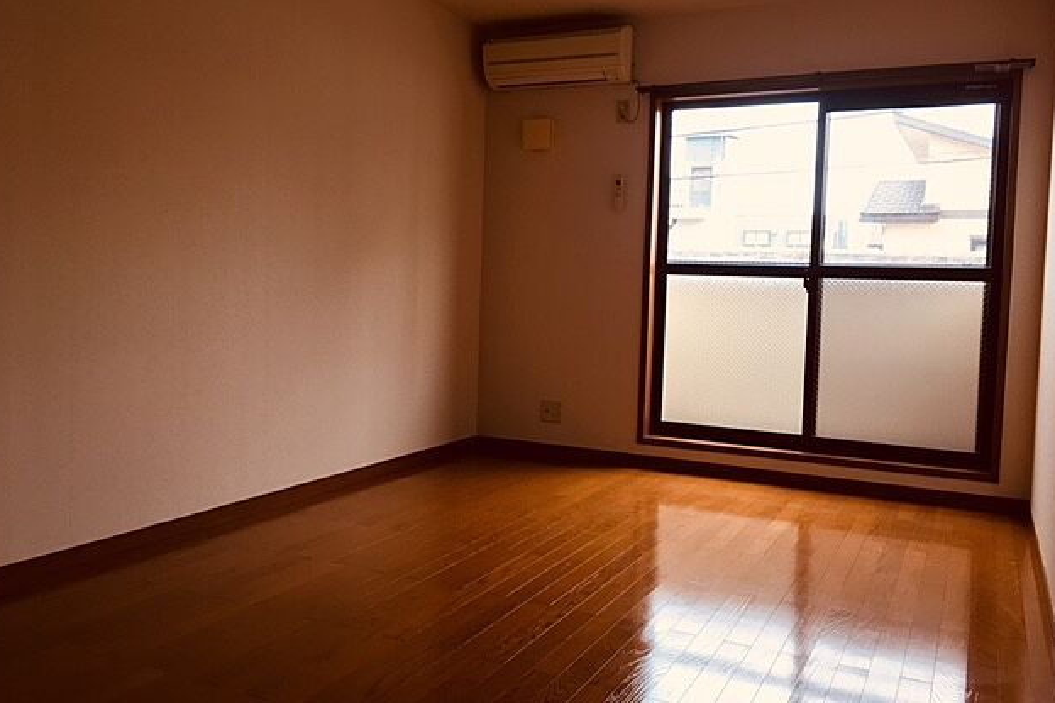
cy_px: 324
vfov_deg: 42.3
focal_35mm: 31
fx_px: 908
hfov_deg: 60.3
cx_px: 520
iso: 32
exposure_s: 1/100
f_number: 2.2
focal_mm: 4.15
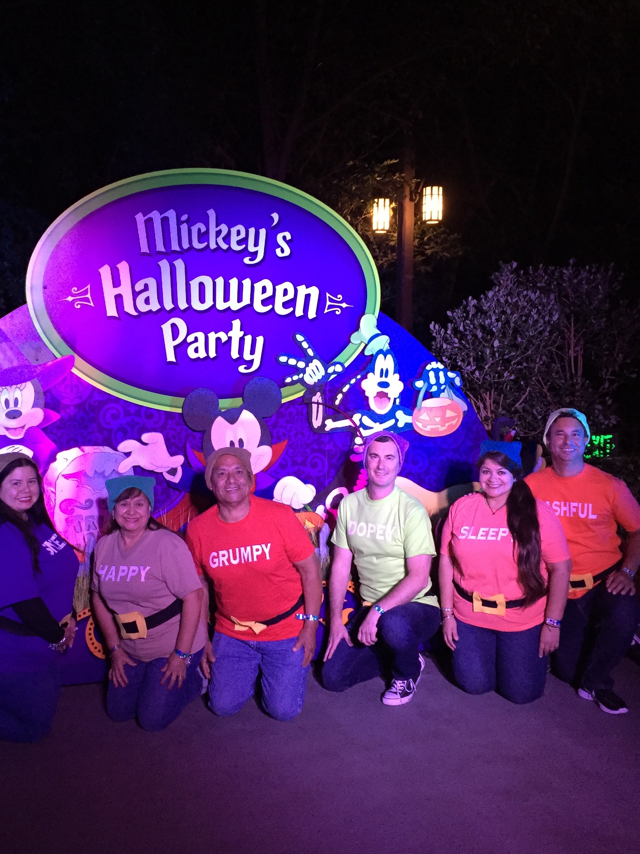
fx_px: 961
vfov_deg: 47.9
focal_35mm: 39
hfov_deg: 36.7
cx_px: 259
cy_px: 428
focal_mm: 4.15
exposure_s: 1/24
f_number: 2.2
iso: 250
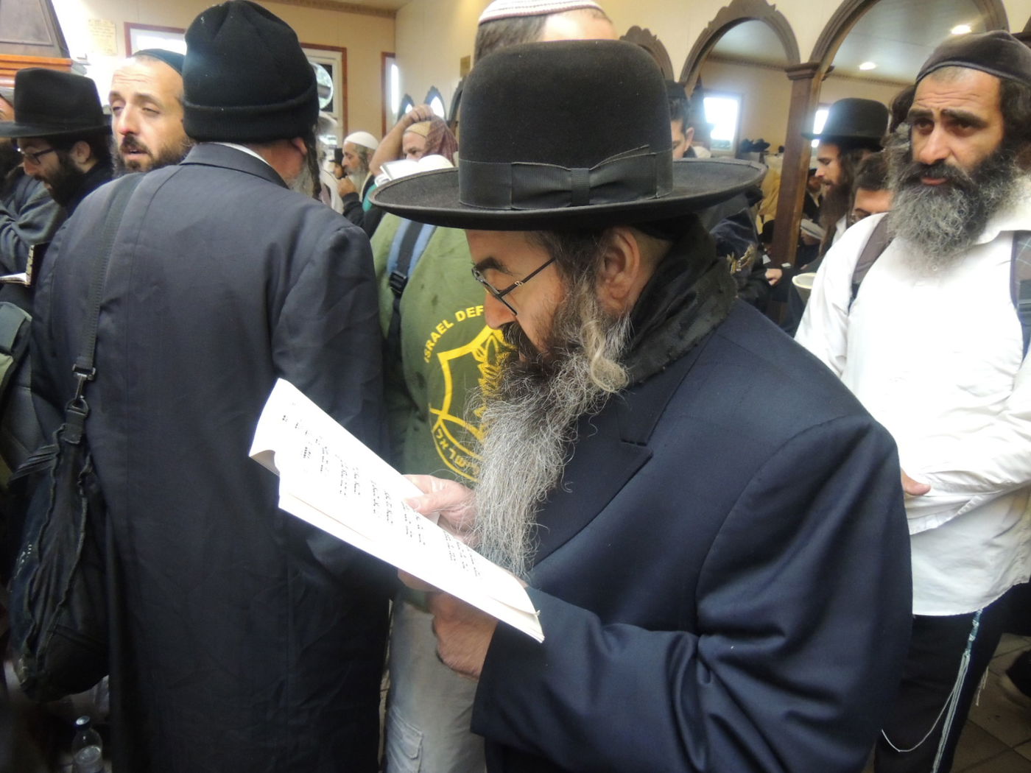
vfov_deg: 56.8
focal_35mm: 24
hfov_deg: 71.6
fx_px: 715
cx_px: 516
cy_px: 386
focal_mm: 4.3
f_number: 3
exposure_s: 1/125
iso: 800
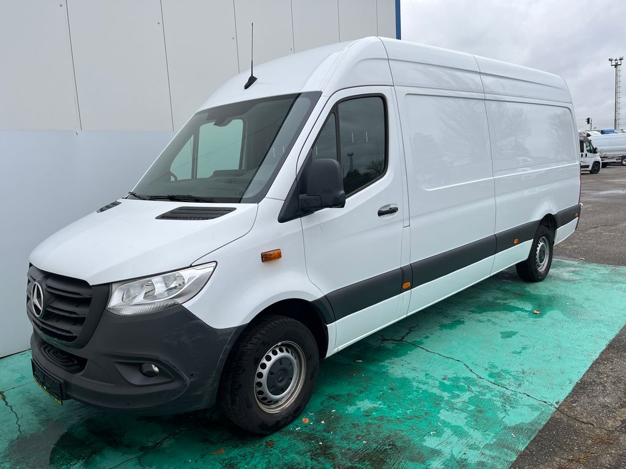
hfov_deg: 67.3
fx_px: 470
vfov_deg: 53.1
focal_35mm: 26
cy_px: 234
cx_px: 313
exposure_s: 1/657
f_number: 1.6
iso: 50
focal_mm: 5.1
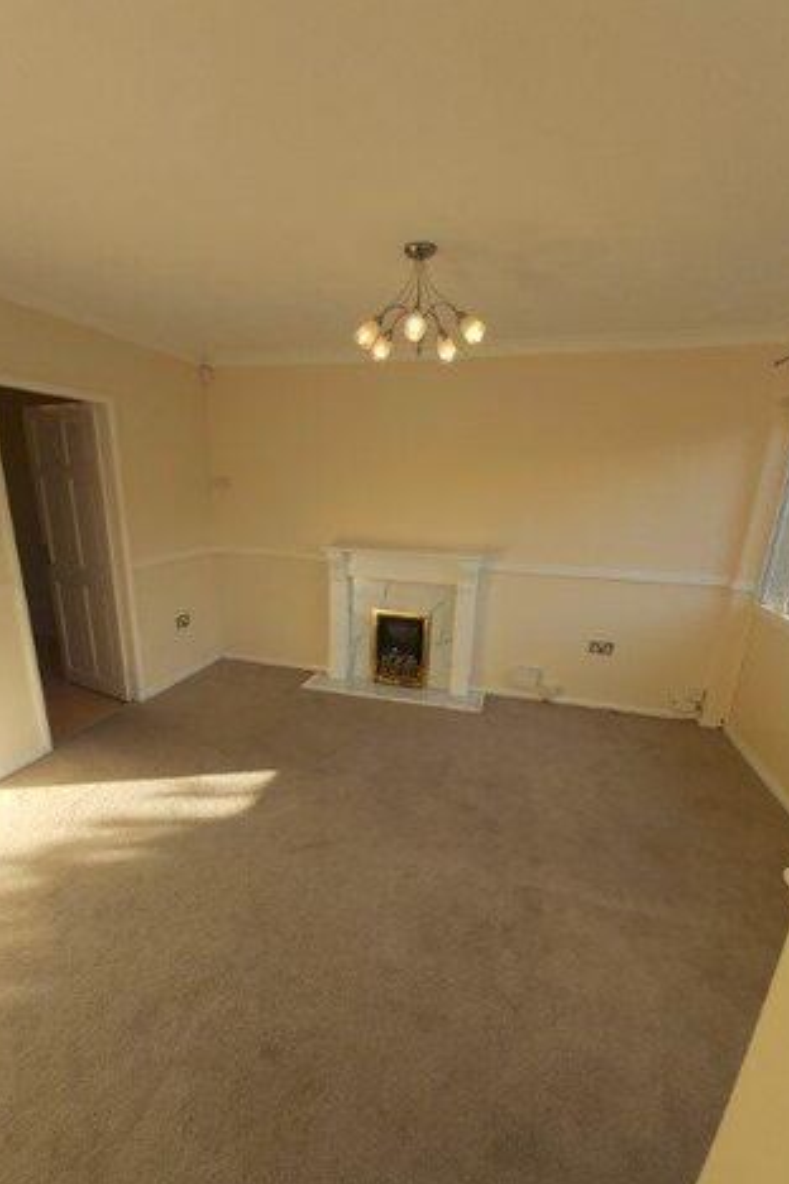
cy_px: 641
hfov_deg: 80.9
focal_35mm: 14
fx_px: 460
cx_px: 349
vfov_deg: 104.0
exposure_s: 1/242
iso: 40
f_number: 2.2
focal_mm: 1.42
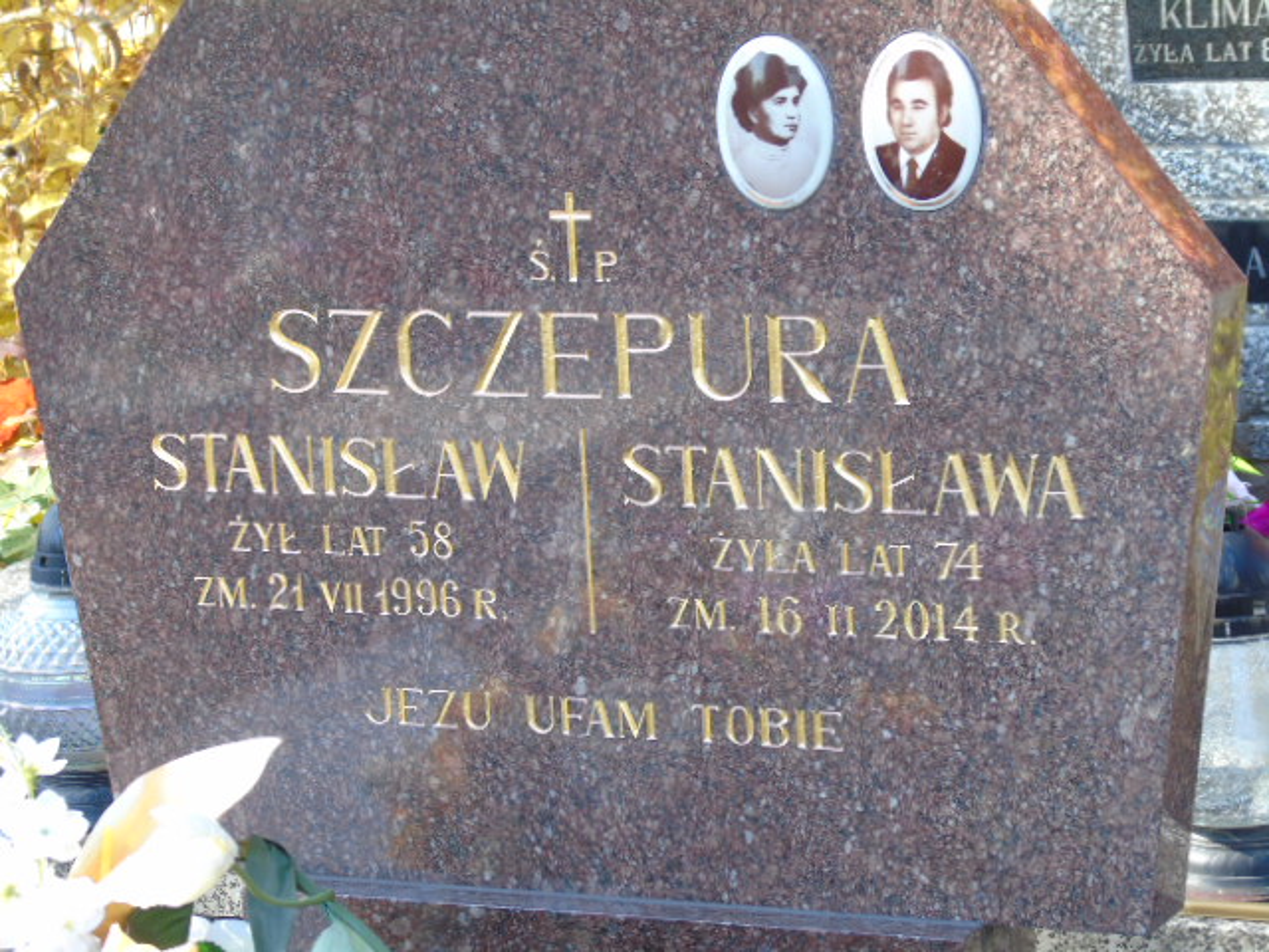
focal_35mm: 124
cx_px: 634
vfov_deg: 12.0
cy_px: 476
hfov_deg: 15.9
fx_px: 4546
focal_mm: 22
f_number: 4.6
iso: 80
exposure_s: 1/50
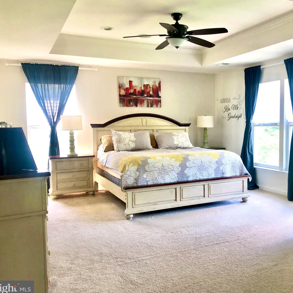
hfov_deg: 47.9
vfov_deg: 48.5
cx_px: 186
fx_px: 326
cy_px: 146
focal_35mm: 34
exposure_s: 1/30
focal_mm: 4
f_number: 1.8
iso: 32
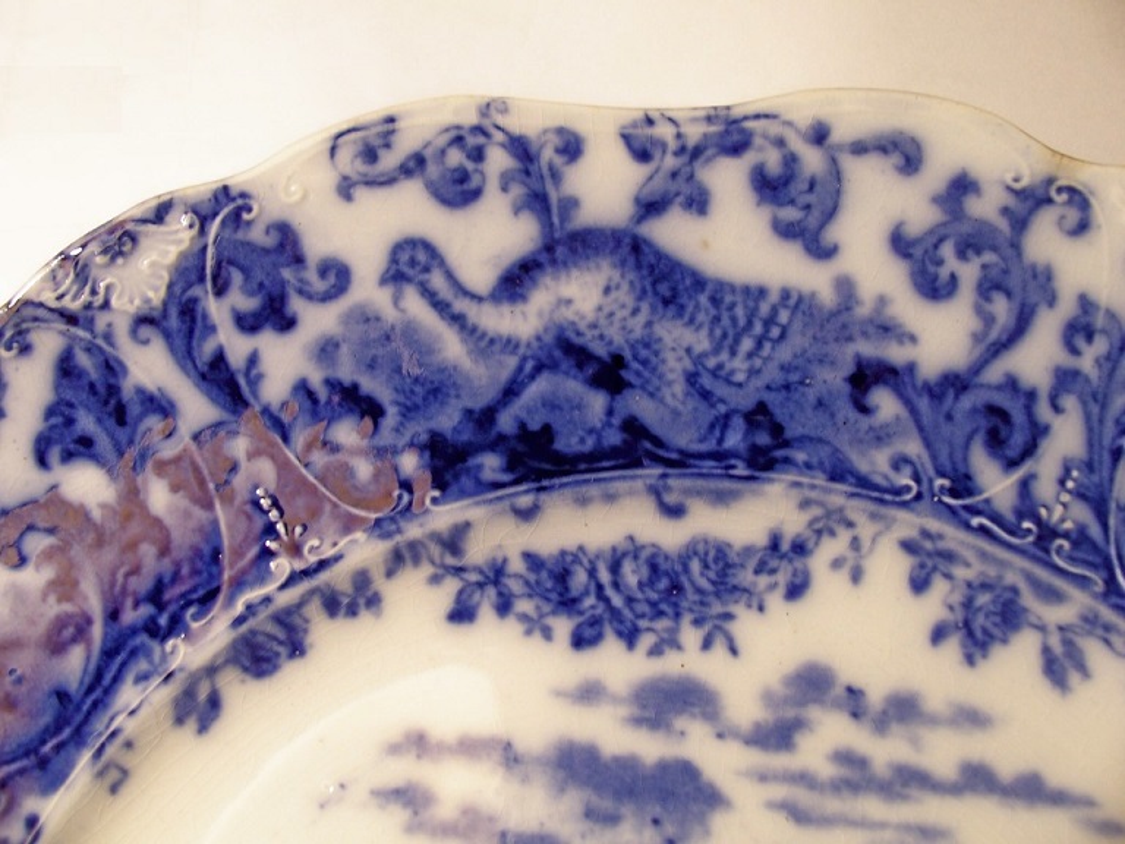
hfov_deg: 52.6
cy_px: 422
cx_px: 562
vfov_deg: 40.7
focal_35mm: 35
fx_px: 1137
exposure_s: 1/30
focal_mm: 6
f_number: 2.8
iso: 100
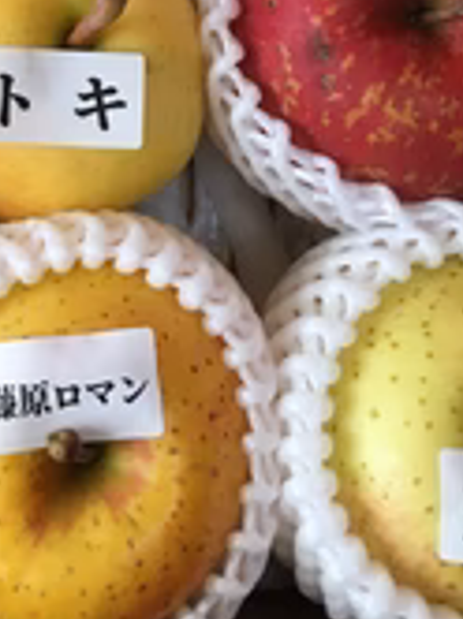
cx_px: 37
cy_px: -104
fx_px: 1252
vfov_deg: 25.3
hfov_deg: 20.5
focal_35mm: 70
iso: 40
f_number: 2.2
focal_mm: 4.15
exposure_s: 1/30
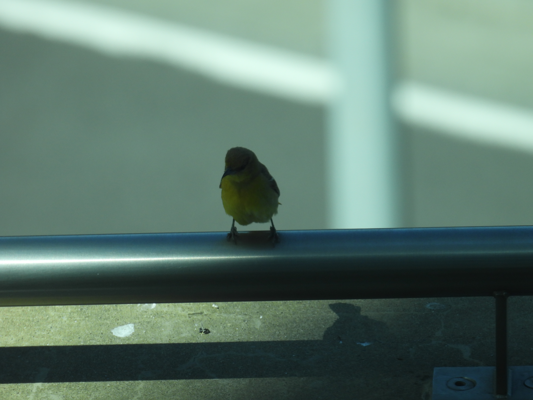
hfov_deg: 1.7
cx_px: 266
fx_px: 18477
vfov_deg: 1.2
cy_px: 200
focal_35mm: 1200
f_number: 6.3
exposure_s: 1/250
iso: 160
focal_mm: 214
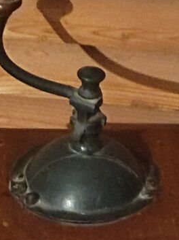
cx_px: 90
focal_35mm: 59
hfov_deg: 24.8
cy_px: 192
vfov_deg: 31.9
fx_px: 408
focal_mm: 4.74
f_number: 1.79
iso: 6767
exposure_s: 1/14
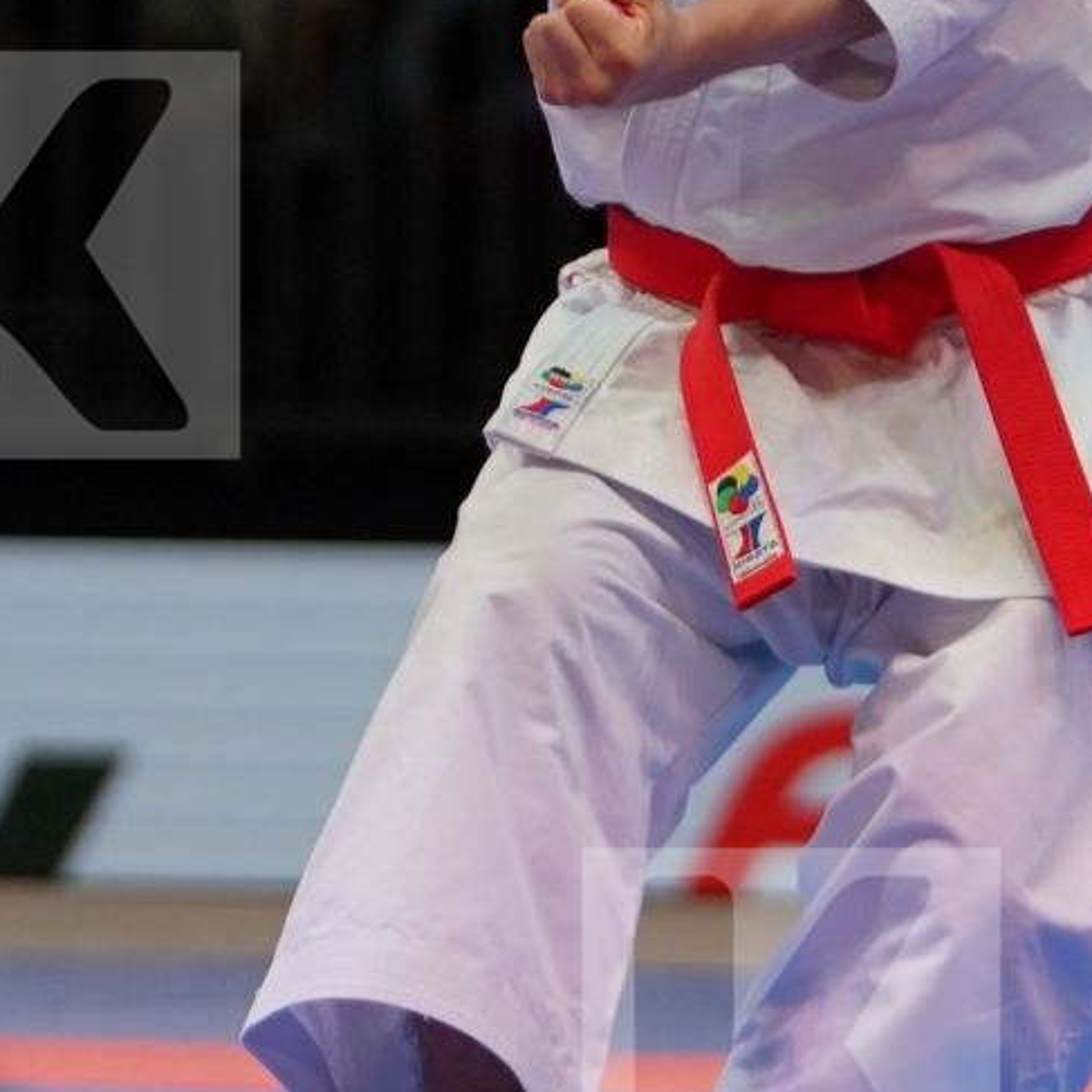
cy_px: 256
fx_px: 19166
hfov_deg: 3.3
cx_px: 792
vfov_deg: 3.3
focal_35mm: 537
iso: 500
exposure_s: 1/1000
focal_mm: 114
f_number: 2.8
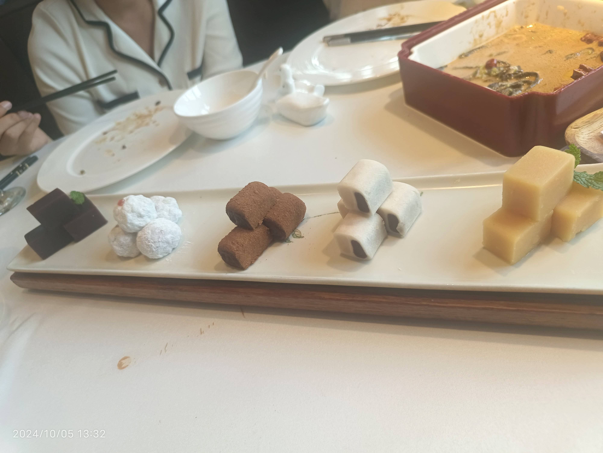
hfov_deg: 73.9
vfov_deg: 58.9
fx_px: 401
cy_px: 226
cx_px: 302
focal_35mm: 23
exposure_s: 1/100
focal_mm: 5.59
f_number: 1.88
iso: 689
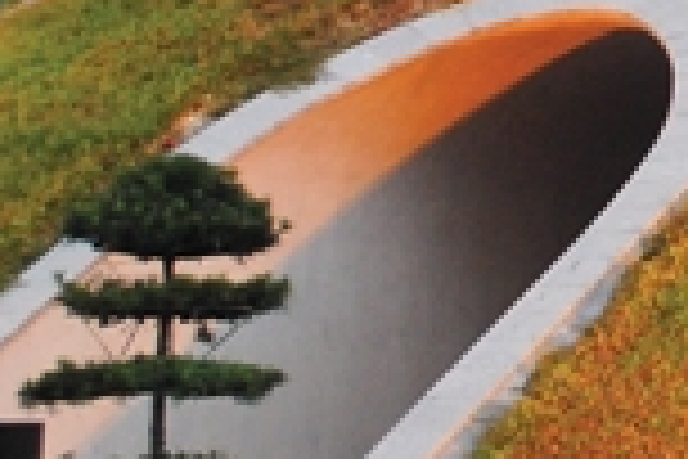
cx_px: 1448
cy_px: -346
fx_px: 3898
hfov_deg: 9.3
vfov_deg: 6.6
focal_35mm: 204
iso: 400
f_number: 6.3
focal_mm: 26
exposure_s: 1/15
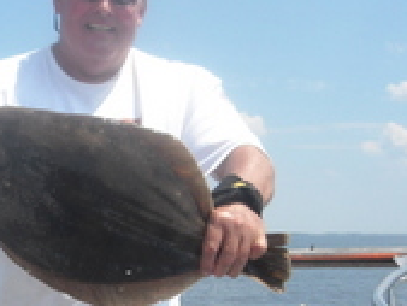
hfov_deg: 23.0
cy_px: 243
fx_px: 977
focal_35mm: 83
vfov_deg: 17.7
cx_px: 46
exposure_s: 1/296
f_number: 5.6
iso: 64
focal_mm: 5.7
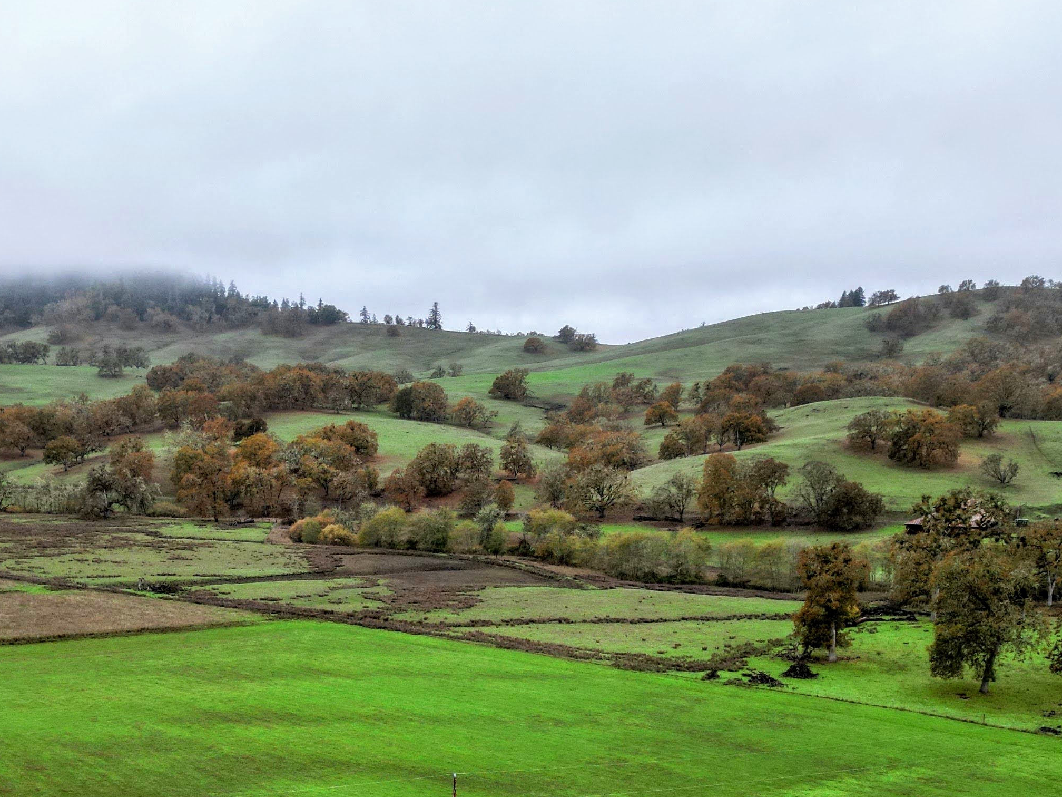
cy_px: 673
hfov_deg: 39.4
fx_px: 1473
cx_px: 390
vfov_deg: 29.4
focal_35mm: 48
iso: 120
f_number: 1.7
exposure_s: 1/1000
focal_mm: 6.72
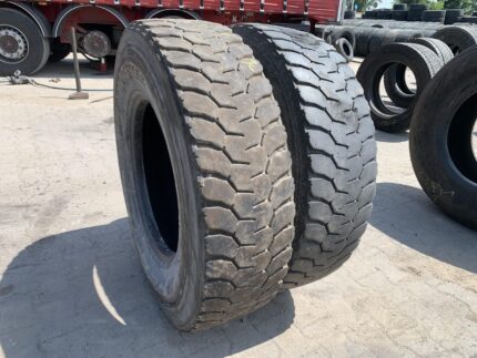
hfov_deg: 67.3
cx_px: 238
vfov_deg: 53.1
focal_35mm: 26
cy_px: 179
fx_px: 358
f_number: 1.8
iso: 25
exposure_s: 1/1149
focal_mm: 4.25
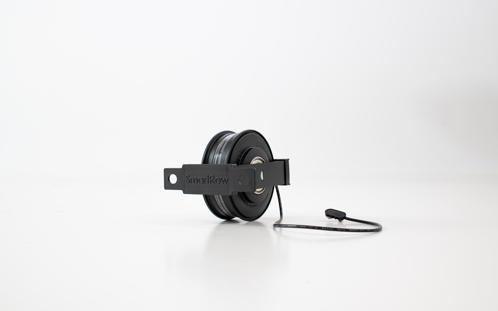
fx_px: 489
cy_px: 163
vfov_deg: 35.3
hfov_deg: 54.0
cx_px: 249
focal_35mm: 36
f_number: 7.1
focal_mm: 35
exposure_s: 1/25
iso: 100
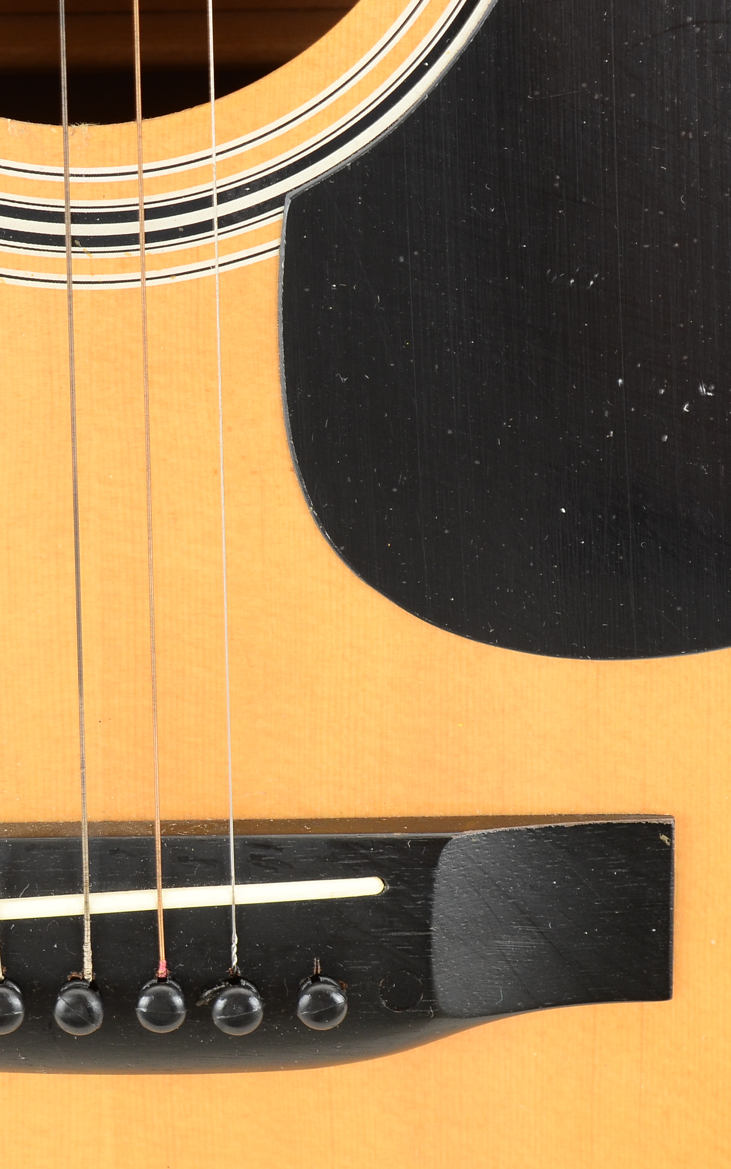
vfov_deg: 16.1
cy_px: 592
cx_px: 29
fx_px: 4136
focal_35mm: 130
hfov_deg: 10.0
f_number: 10
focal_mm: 55
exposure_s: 1/80
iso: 320
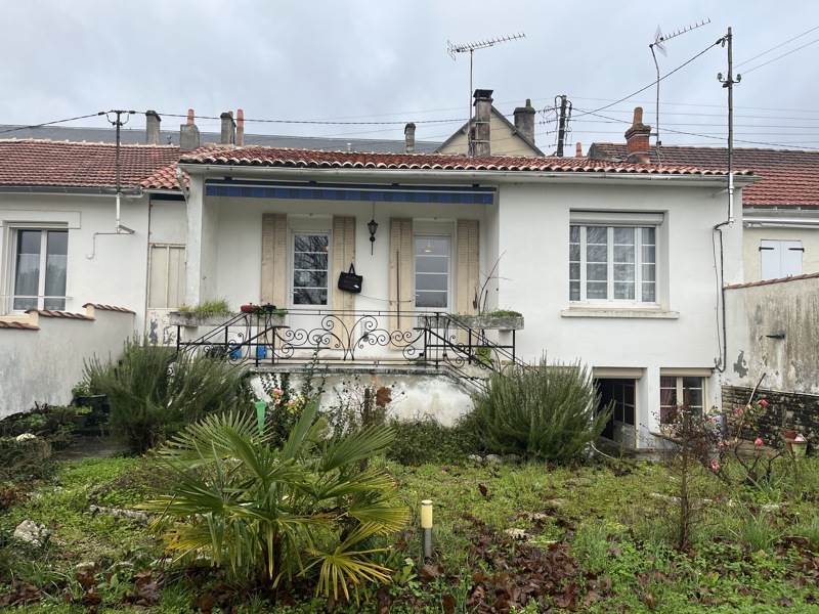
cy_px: 307
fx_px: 615
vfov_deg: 53.1
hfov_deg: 67.3
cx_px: 410
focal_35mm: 26
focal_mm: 5.1
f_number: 1.6
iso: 50
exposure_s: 1/827
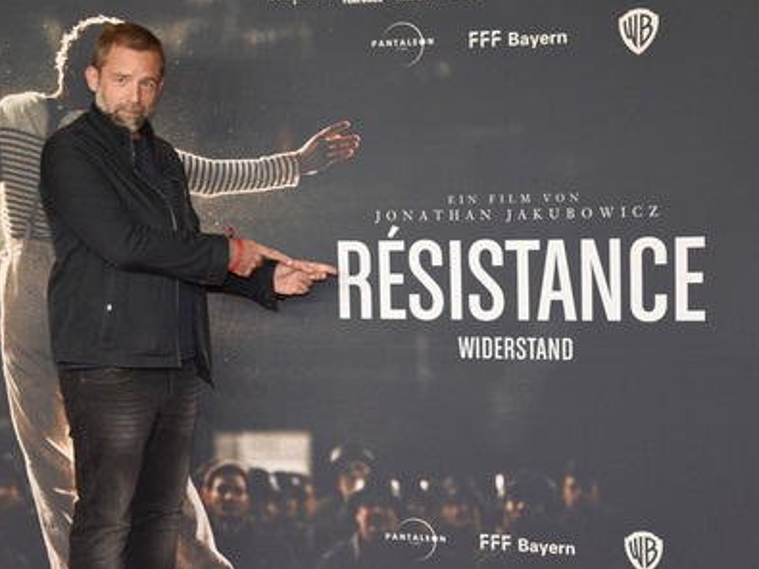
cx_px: 351
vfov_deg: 25.6
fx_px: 1249
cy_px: 283
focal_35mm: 57
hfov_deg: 33.8
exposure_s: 1/100
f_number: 6.3
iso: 2000
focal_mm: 52
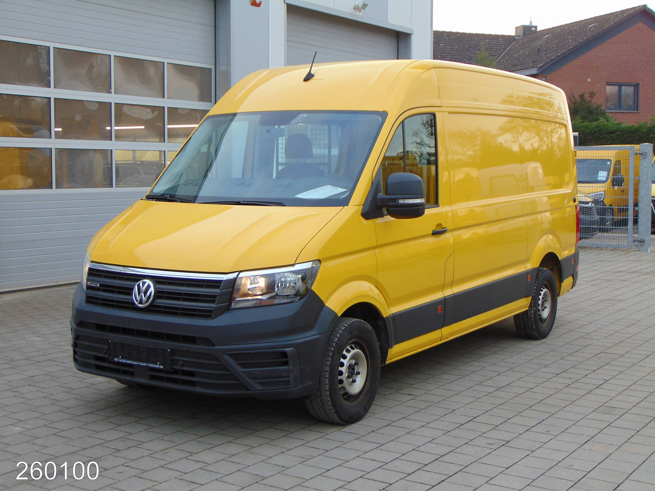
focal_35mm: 50
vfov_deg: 29.1
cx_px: 328
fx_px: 946
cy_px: 246
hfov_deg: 38.2
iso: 80
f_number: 3.5
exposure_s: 1/60
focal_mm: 9
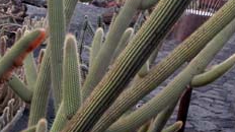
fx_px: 448
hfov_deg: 29.0
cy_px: 42
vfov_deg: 16.7
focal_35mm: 72
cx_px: 62
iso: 100
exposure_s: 1/60
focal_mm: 8.9
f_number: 8
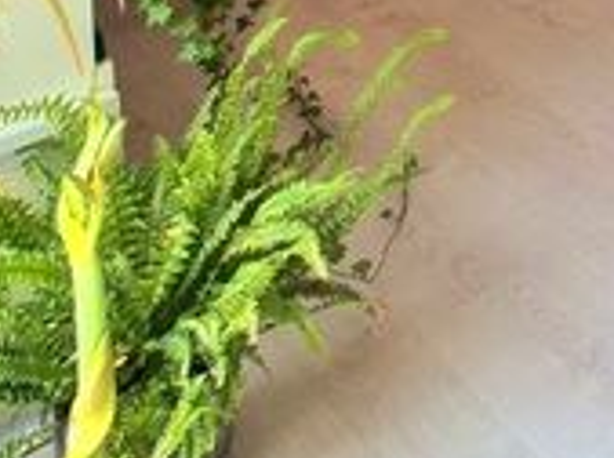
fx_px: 956
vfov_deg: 17.8
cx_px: 966
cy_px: -482
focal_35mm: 54
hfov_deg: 25.1
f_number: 2.2
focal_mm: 2.22
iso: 100
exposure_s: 1/50
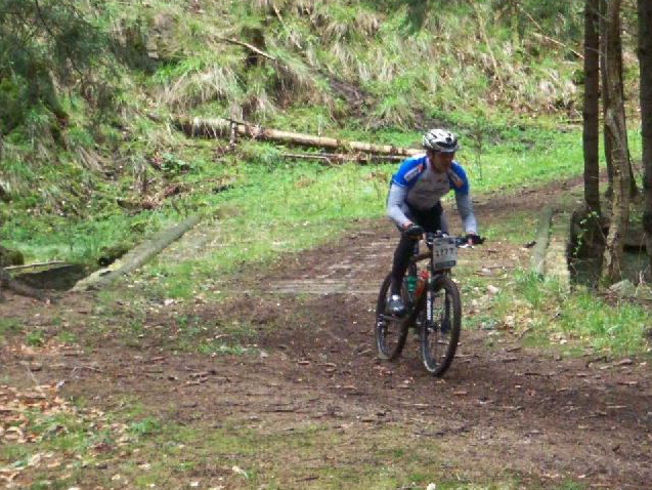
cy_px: 244
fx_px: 2769
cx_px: 392
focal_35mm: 147
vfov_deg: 10.1
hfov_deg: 13.4
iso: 400
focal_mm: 19.2
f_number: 4.4
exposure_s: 1/200
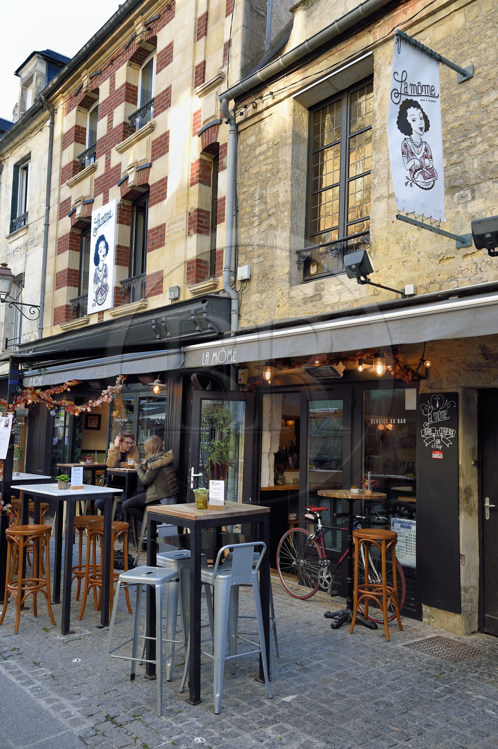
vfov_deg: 55.8
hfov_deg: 38.9
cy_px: 374
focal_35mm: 34
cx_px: 249
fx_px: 706
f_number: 8
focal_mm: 34
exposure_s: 1/25
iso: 200
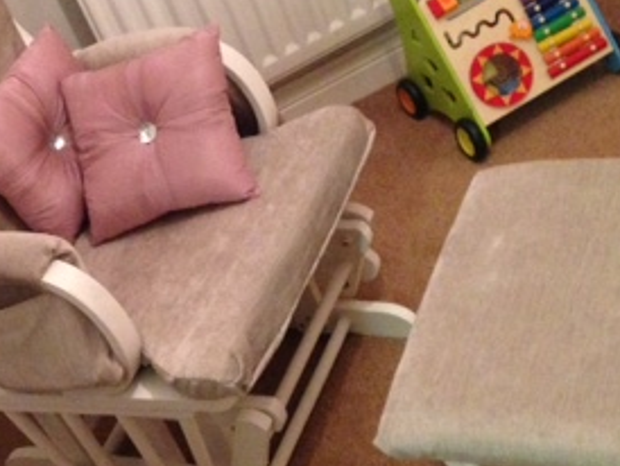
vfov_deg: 19.2
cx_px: 206
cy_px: 192
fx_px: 1380
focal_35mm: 77
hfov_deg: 25.2
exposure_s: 1/15
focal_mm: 4.12
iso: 400
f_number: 2.4
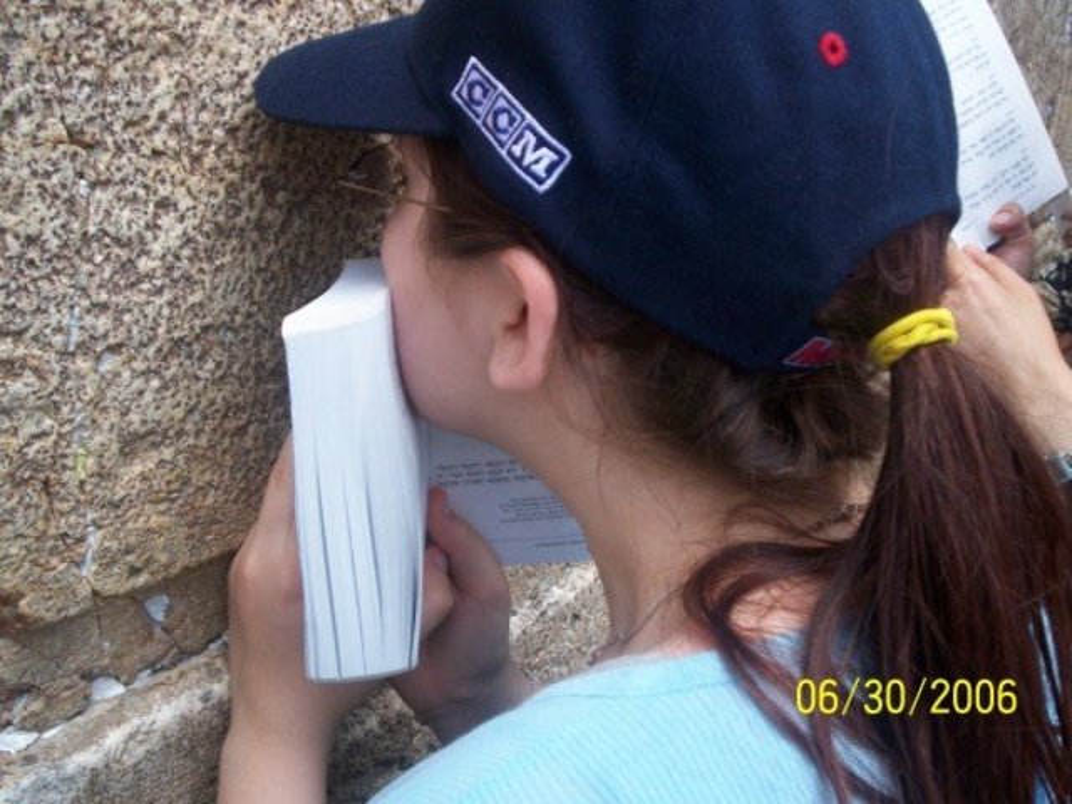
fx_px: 1115
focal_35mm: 36
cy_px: 402
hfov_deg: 51.4
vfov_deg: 39.7
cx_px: 536
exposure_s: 1/163
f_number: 4.5
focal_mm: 5.9
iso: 100
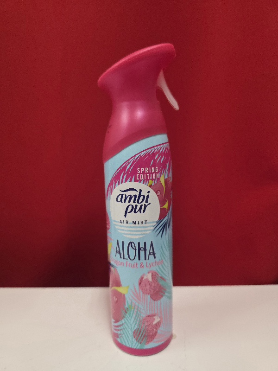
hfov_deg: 58.9
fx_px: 246
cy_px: 186
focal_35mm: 23
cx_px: 139
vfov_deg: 73.9
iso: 500
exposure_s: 1/101
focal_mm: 6.3
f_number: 1.7
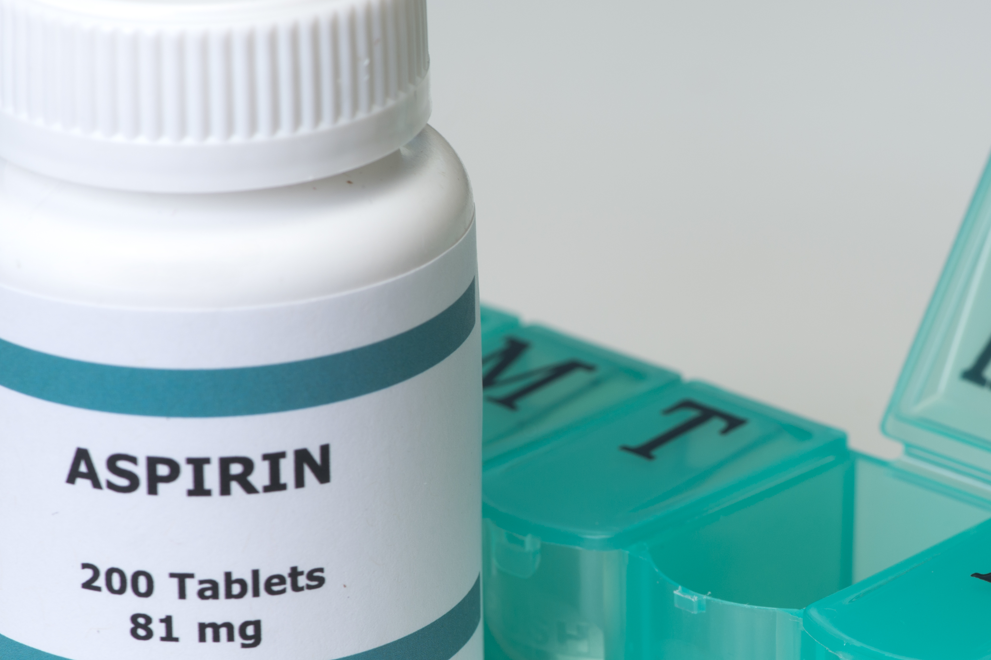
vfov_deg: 6.9
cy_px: 464
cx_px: 709
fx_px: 5505
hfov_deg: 10.3
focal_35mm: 200
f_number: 10
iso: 200
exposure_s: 1/60
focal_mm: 105
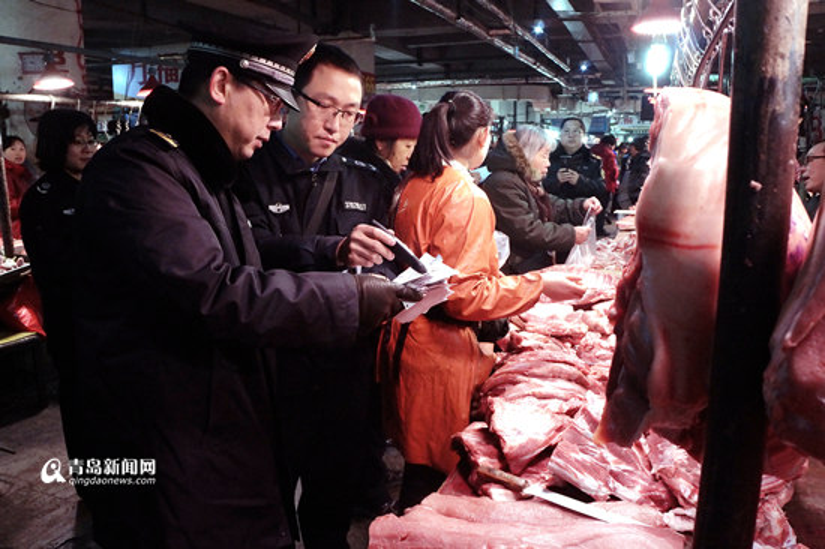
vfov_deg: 47.9
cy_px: 274
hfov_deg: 67.4
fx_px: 618
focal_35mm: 27
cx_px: 412
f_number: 5.6
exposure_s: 1/125
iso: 3200
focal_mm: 18
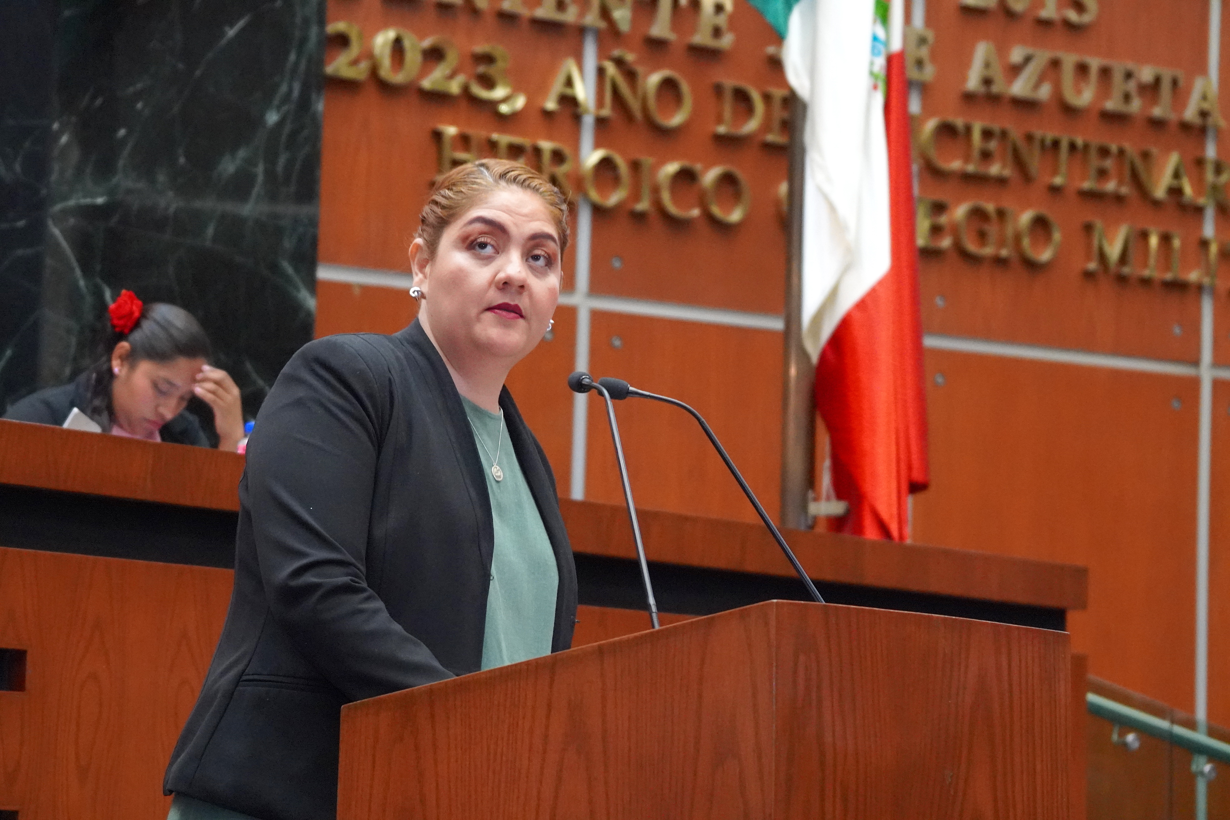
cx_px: 615
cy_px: 410
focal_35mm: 105
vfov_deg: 13.0
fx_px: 3587
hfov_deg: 19.5
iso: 6400
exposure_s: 1/30
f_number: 4.5
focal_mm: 70
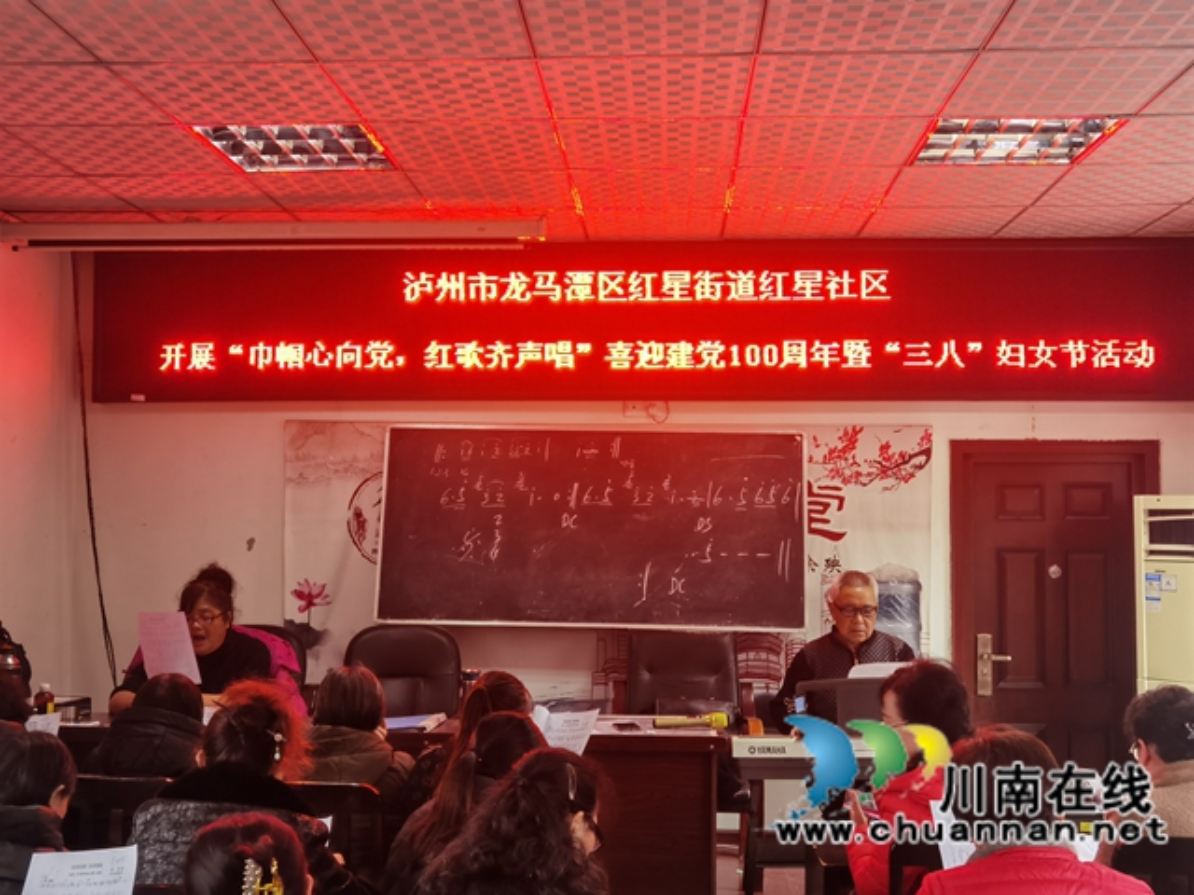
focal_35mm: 38
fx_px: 1311
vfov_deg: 37.7
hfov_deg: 49.0
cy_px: 448
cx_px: 597
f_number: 1.9
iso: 80
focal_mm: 6.71
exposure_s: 1/100
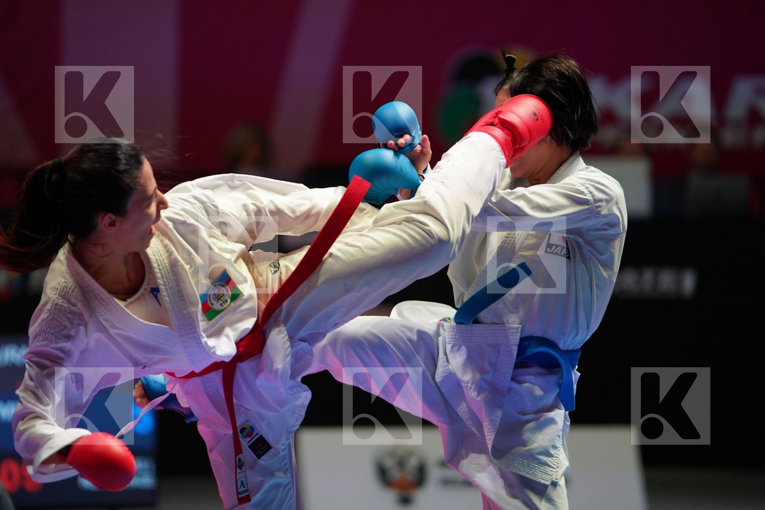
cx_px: 382
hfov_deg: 10.3
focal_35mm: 200
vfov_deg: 6.9
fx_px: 4250
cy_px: 255
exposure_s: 1/1000
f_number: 2.8
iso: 2000
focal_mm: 200
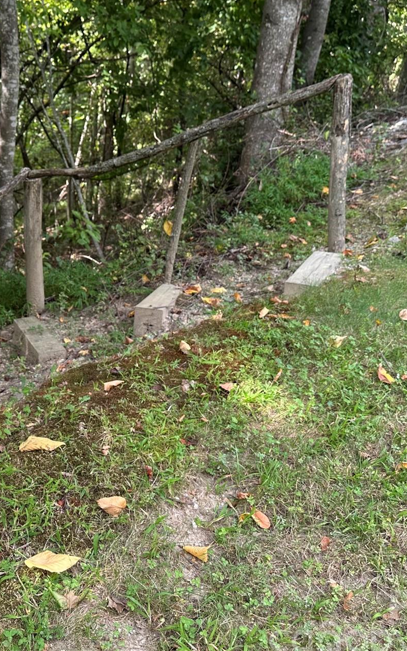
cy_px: 292
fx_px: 728
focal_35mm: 41
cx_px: 34
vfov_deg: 48.1
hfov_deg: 29.8
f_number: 1.78
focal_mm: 6.86
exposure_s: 1/149
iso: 64
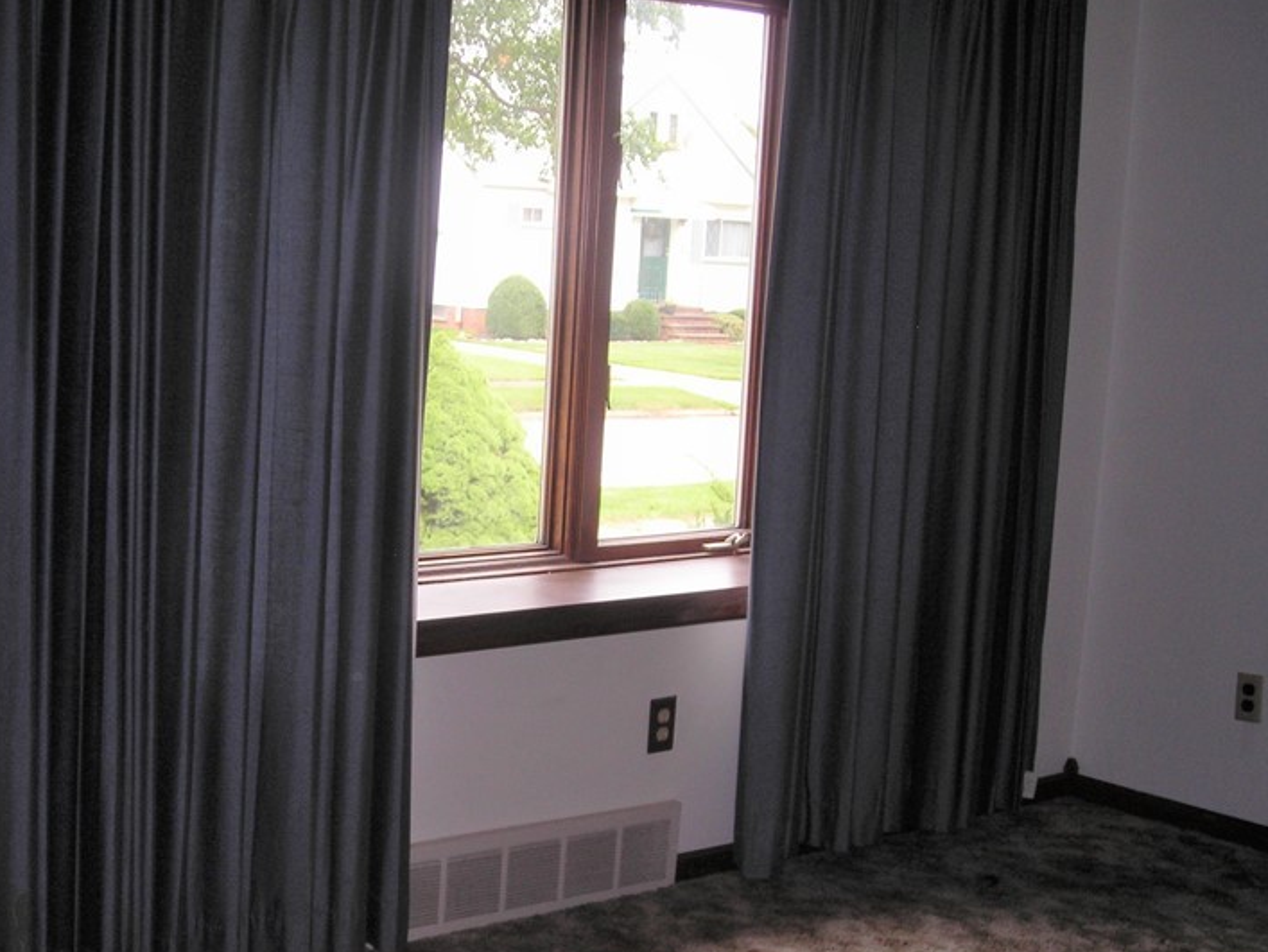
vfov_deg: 26.5
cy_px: 572
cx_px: 436
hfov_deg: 34.6
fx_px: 2016
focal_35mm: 55
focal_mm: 6.3
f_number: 3.2
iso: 50
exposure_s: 1/30
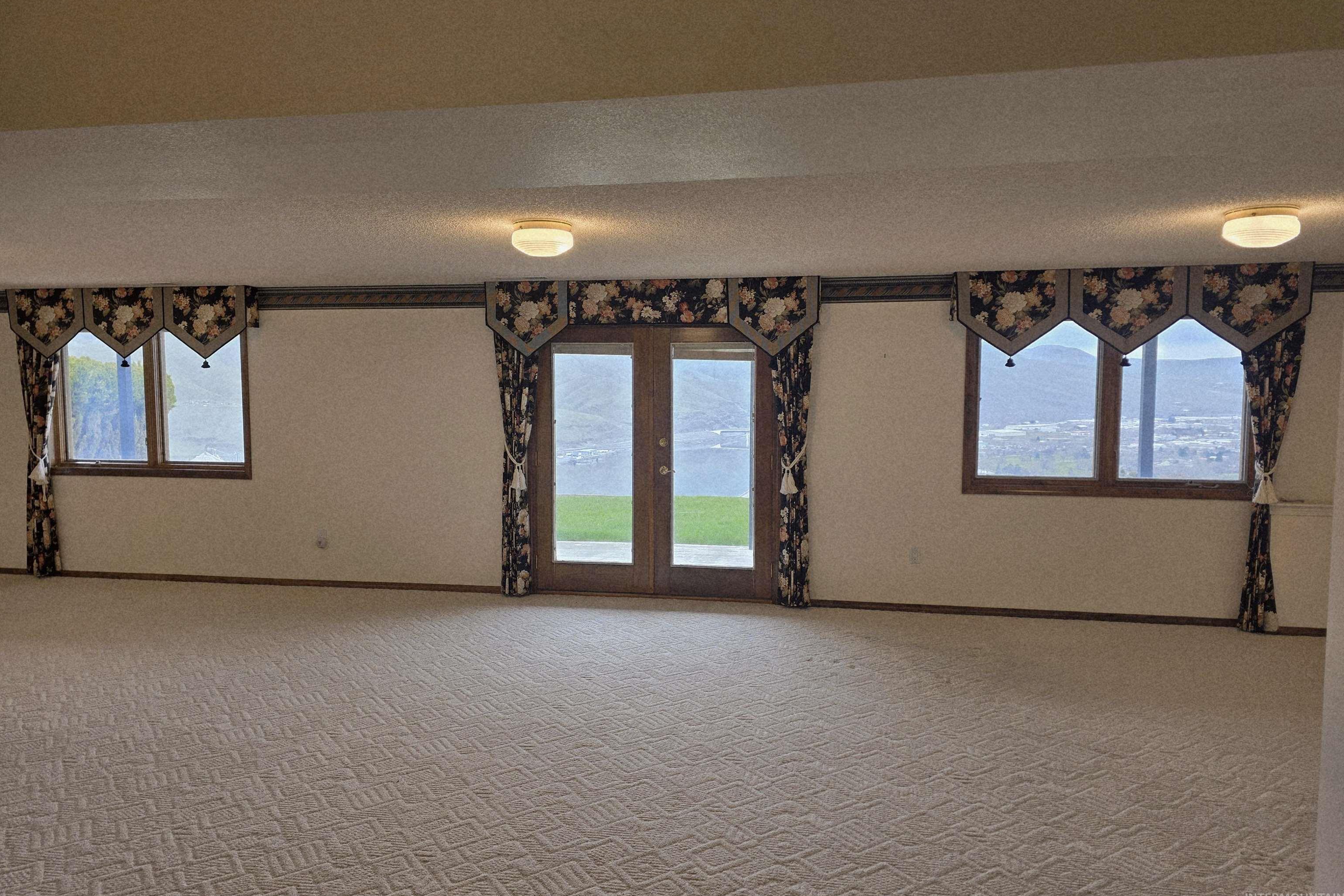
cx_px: 672
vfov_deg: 53.1
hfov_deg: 73.7
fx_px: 896
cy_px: 438
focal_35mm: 24
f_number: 1.7
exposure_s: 1/120
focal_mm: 6.3
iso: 32
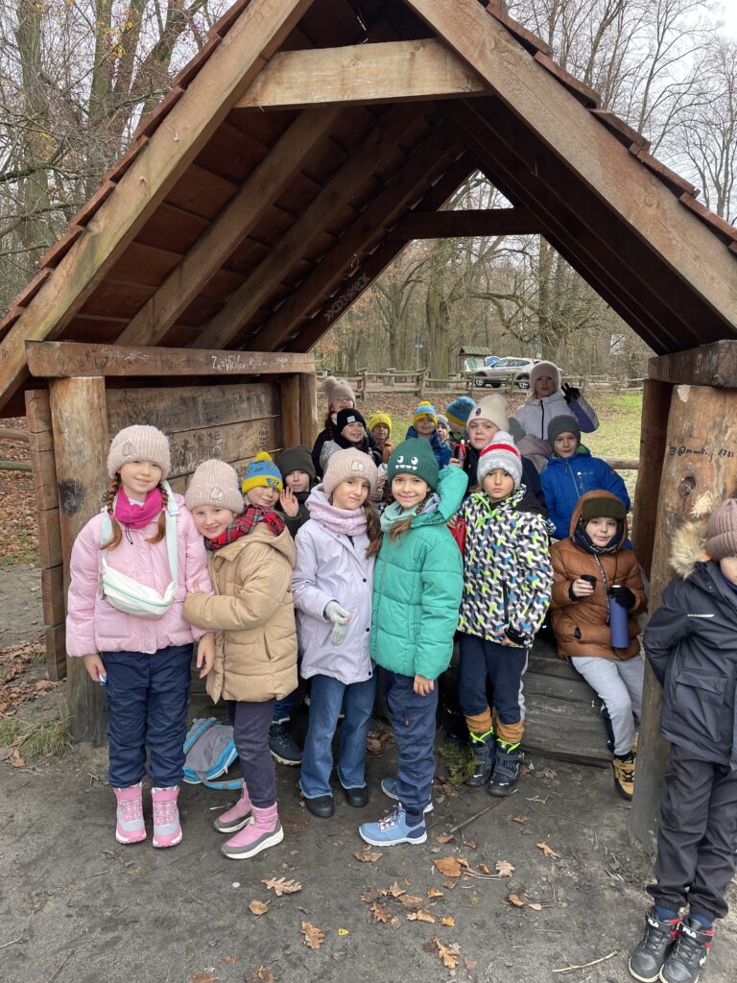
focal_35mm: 26
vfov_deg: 67.3
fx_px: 738
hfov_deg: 53.1
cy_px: 492
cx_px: 368
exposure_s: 1/121
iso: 40
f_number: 1.6
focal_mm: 4.2
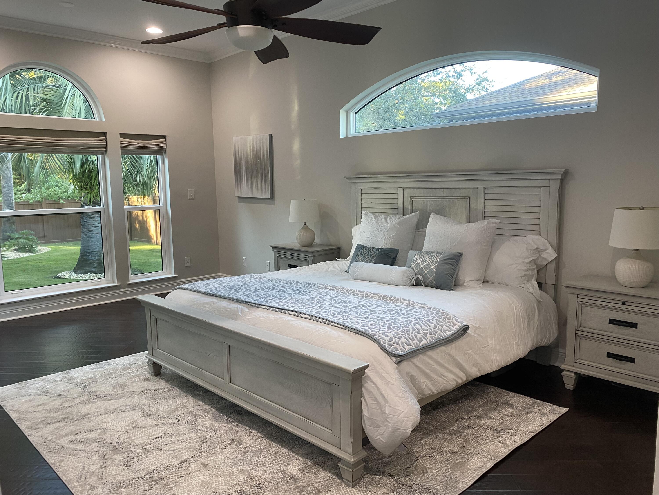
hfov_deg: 67.3
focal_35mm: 26
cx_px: 330
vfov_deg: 53.1
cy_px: 248
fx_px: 495
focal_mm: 4.25
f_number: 1.8
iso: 160
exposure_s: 1/60
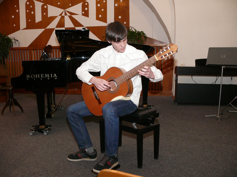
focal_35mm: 35
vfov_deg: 40.7
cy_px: 88
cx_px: 118
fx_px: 240
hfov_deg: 52.6
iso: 200
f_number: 2.8
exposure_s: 1/50
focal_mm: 7.4
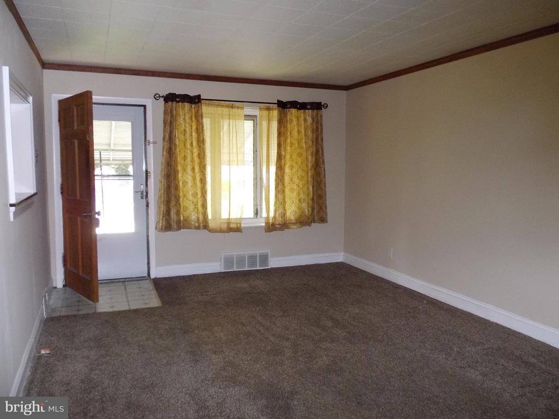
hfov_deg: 63.4
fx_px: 452
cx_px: 280
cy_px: 210
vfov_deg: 49.7
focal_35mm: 28
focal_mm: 5
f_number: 3.1
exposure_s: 1/50
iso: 381
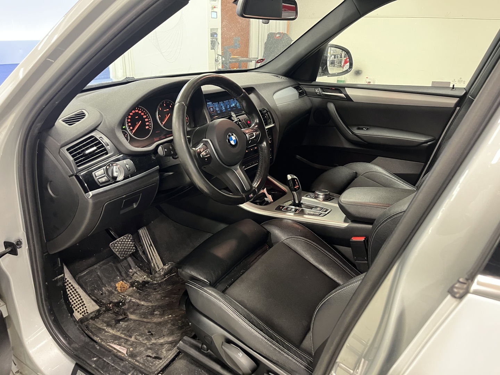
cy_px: 188
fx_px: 376
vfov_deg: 53.1
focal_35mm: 26
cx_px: 250
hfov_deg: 67.3
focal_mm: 5.1
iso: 500
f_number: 1.6
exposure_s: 1/25
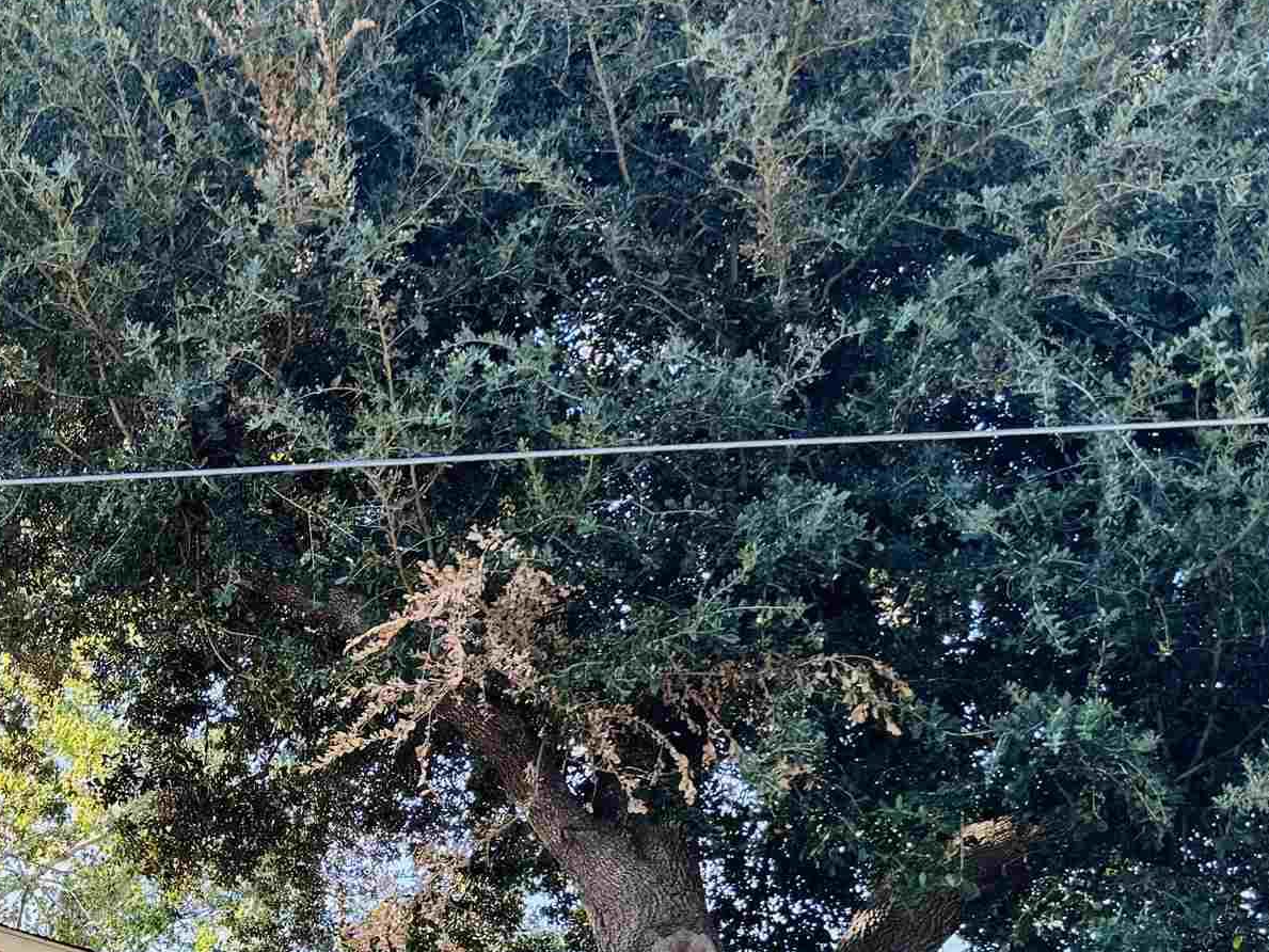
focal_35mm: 62
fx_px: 2273
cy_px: 1114
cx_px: -132
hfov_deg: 28.3
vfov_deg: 22.0
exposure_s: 1/275
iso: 64
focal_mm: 6.86
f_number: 1.78
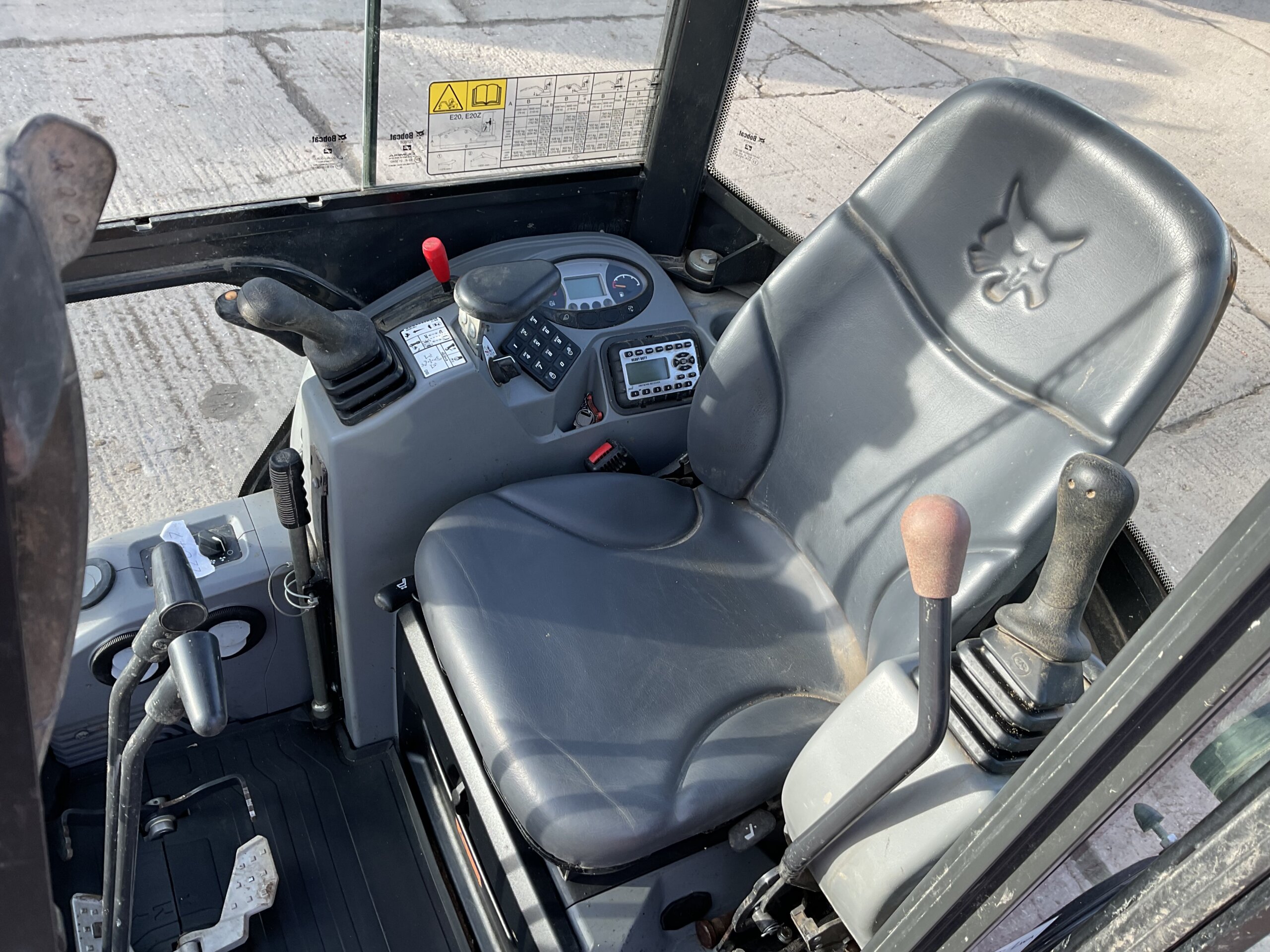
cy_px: 476
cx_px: 635
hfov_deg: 61.7
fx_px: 1064
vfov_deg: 48.2
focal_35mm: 29
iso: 16
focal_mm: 3
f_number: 1.8
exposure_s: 1/125
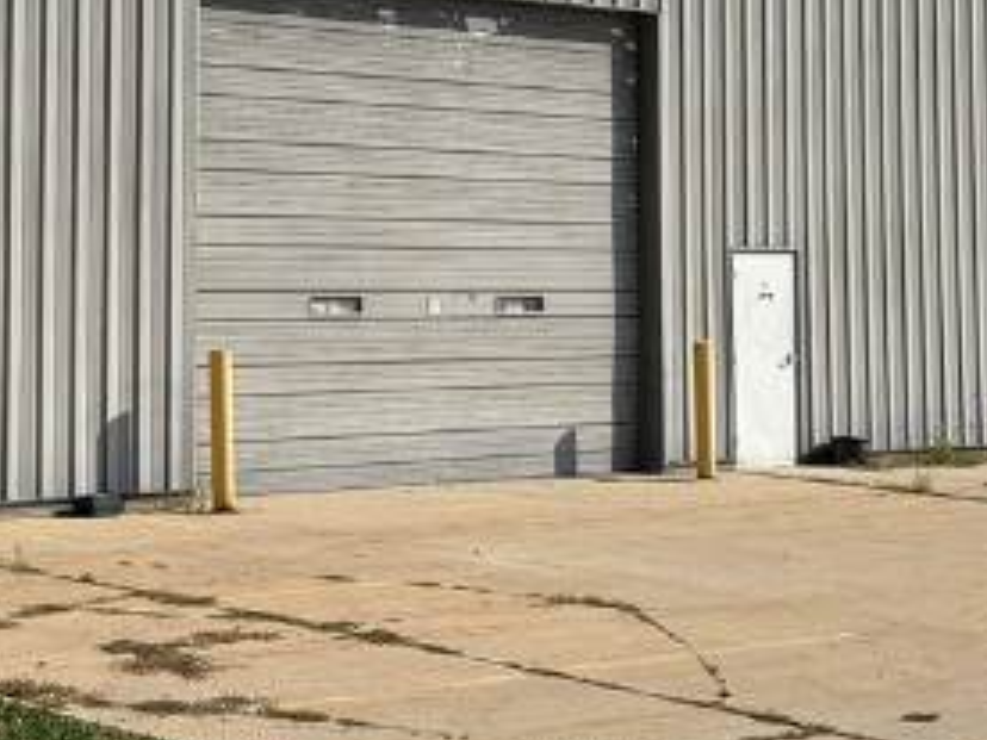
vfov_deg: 16.3
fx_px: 2538
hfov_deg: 21.8
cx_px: 268
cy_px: 50
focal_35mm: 89
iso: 80
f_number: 1.78
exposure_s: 1/8130
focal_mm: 6.76
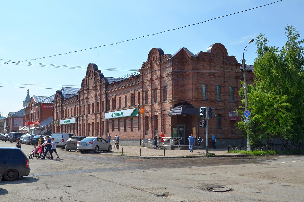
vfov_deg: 35.4
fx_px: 316
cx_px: 152
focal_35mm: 38
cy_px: 101
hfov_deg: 51.4
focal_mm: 25
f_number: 11
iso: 400
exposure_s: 1/500
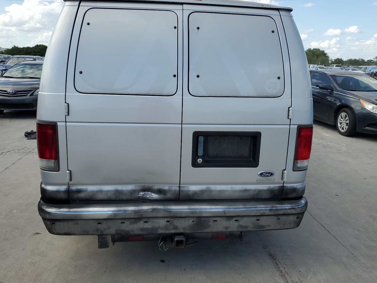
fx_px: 305
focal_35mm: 28
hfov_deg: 63.4
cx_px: 178
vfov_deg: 49.7
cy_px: 131
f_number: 1.5
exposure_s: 1/2500
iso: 50
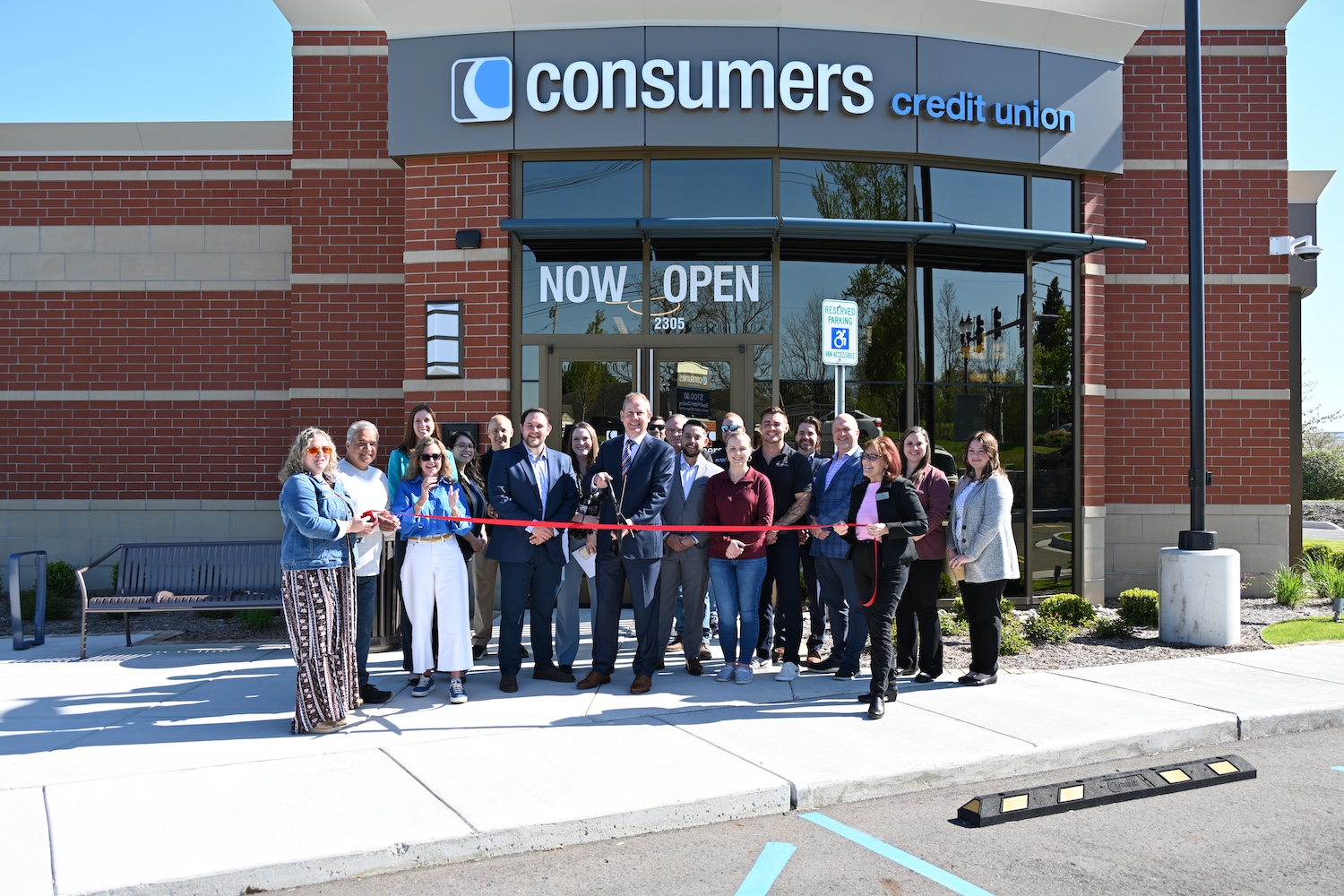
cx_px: 672
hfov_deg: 57.2
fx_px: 1232
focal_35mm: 33
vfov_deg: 40.0
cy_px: 448
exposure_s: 1/250
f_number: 5.6
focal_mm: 33
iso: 110
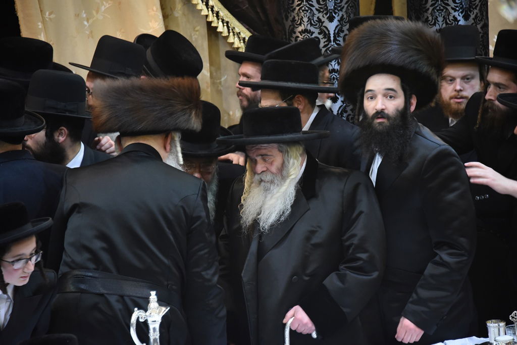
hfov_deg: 10.3
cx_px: 258
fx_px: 2872
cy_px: 172
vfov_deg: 6.9
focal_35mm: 200
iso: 4000
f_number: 5.6
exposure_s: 1/80
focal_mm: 200
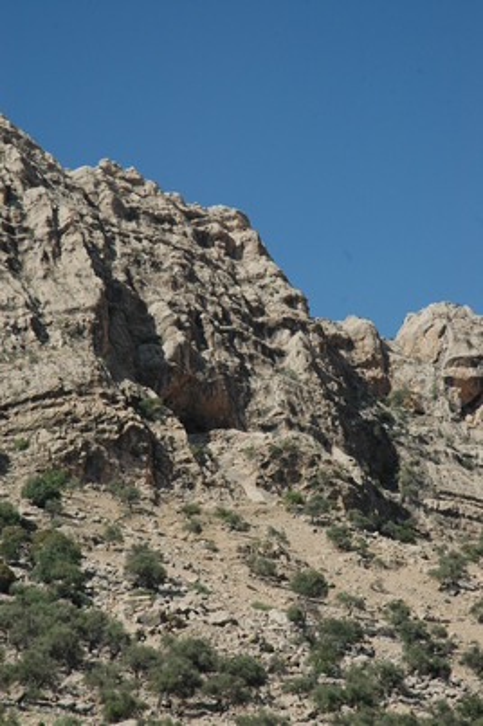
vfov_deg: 20.9
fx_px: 1965
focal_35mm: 98
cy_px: 363
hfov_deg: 14.0
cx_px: 242
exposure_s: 1/320
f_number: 9
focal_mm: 65
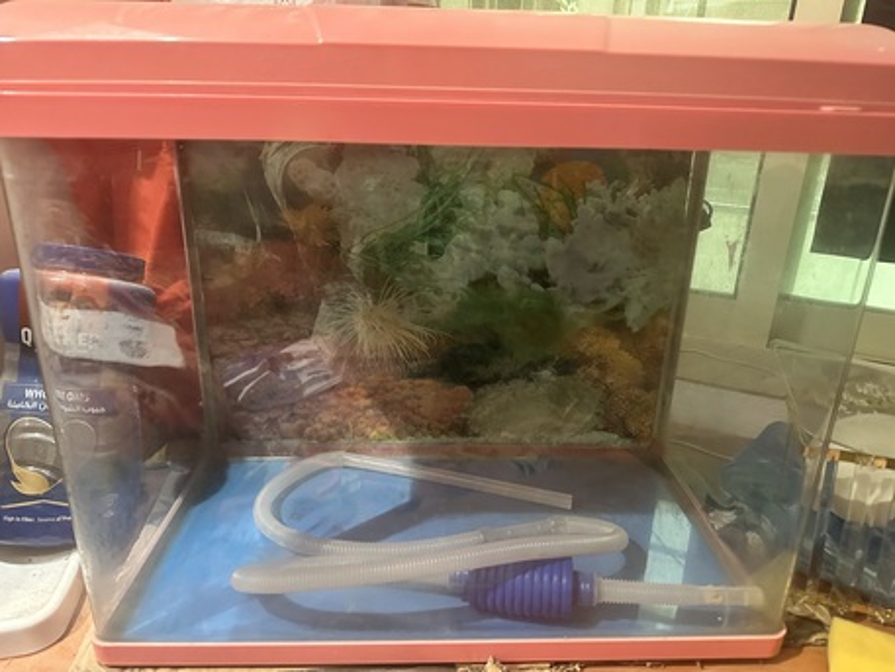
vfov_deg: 56.8
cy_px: 336
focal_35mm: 24
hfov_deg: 71.6
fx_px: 621
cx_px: 448
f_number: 1.78
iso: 1000
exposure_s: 1/39
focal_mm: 6.86
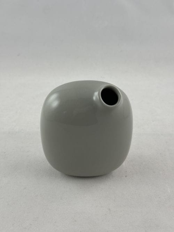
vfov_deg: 39.7
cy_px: 116
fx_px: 322
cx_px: 87
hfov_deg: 30.3
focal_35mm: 48
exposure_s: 1/153
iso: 64
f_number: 1.78
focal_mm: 6.86
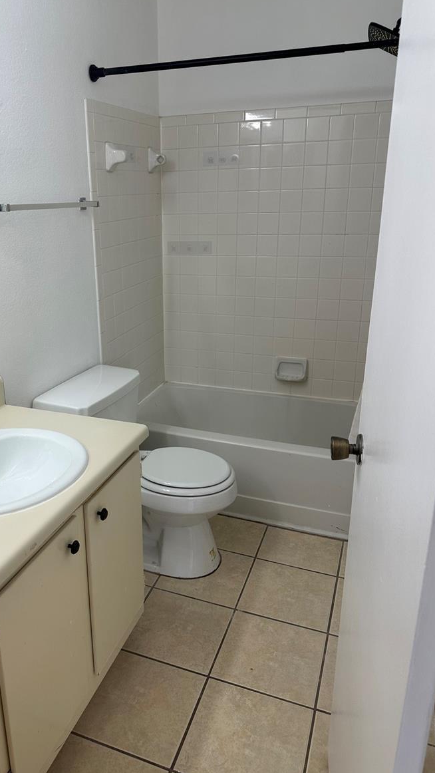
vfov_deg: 69.8
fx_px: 553
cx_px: 151
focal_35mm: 27
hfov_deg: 42.4
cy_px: 380
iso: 64
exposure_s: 1/226
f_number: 1.78
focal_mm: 6.86
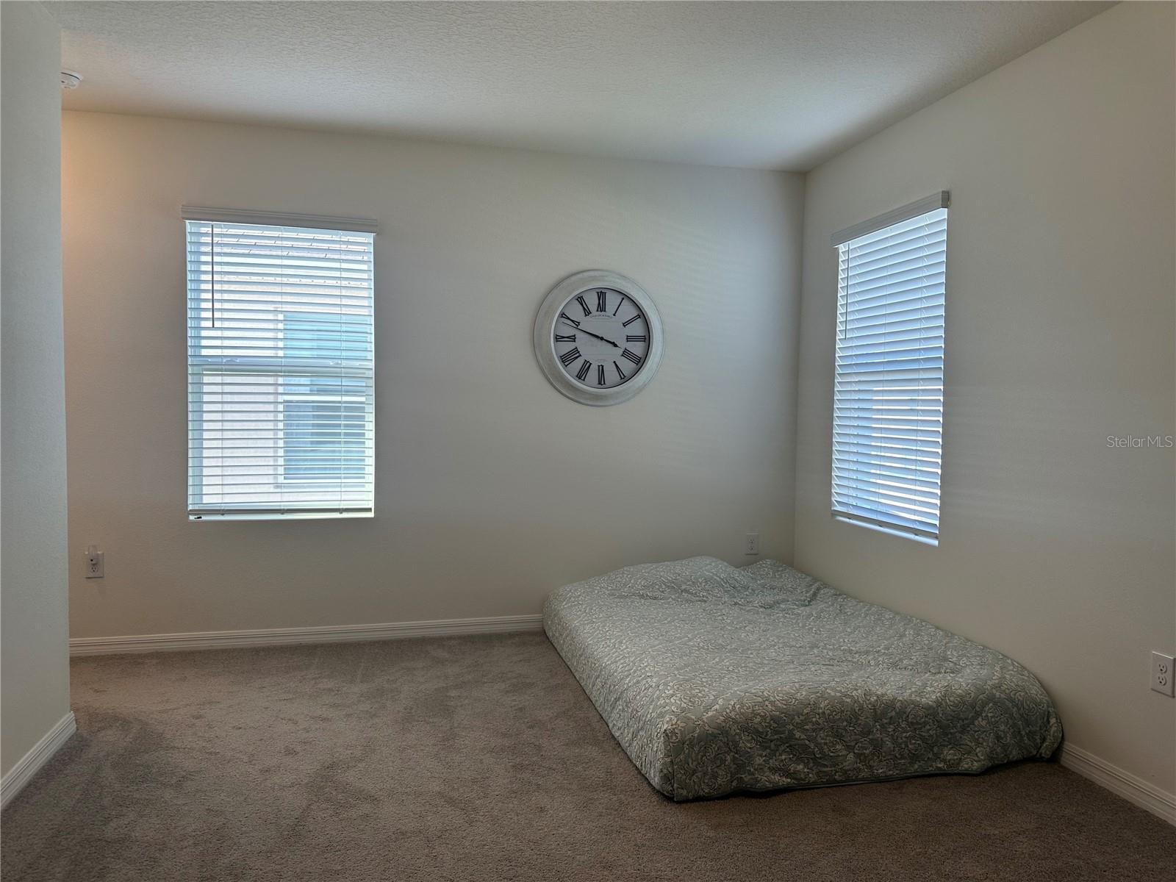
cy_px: 441
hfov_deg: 71.6
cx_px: 588
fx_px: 815
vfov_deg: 56.8
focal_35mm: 24
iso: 80
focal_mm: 6.86
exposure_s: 1/148
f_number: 1.78
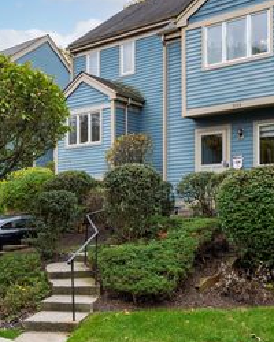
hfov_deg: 33.4
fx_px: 456
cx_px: 137
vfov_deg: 41.1
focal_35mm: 45
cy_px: 148
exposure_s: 1/640
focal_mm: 24
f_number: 8
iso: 320
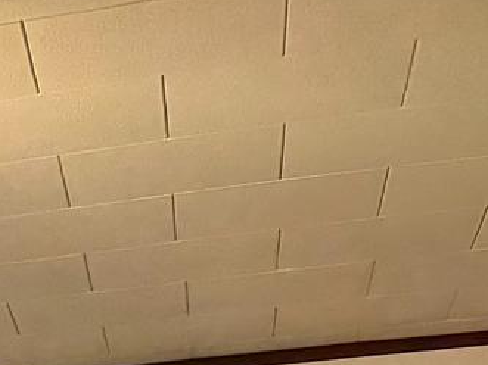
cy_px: 1111
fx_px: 2269
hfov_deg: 9.9
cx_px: -874
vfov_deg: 7.9
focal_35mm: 161
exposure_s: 1/60
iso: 400
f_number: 1.6
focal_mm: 5.96
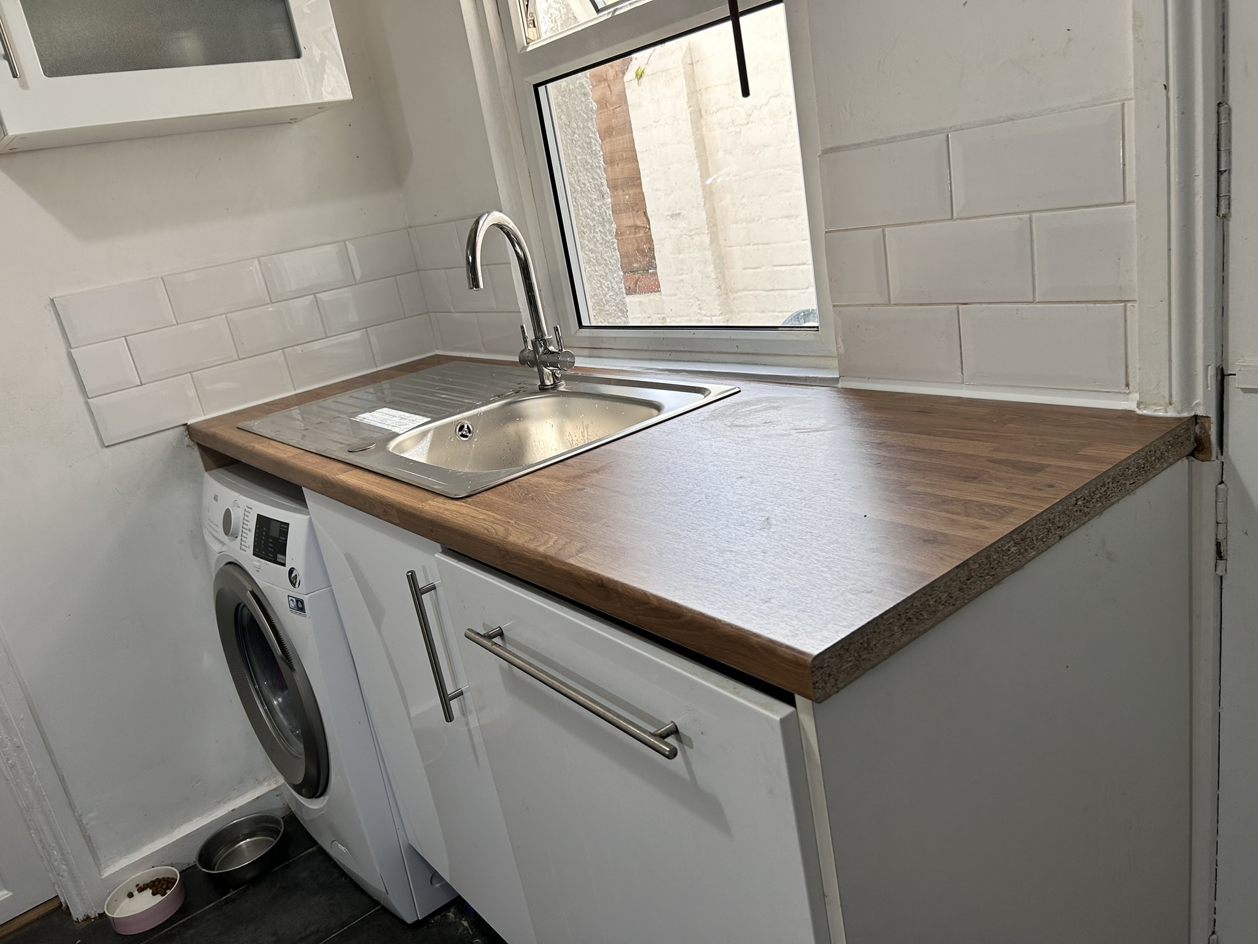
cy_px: 472
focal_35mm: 26
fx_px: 945
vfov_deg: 53.1
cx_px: 629
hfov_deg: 67.3
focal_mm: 5.7
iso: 50
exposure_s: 1/224
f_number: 1.5
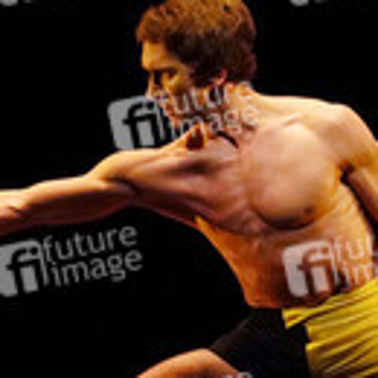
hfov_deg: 1.7
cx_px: 106
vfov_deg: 1.7
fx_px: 12774
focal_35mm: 1034
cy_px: 334
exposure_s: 1/250
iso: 6400
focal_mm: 350
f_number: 6.3
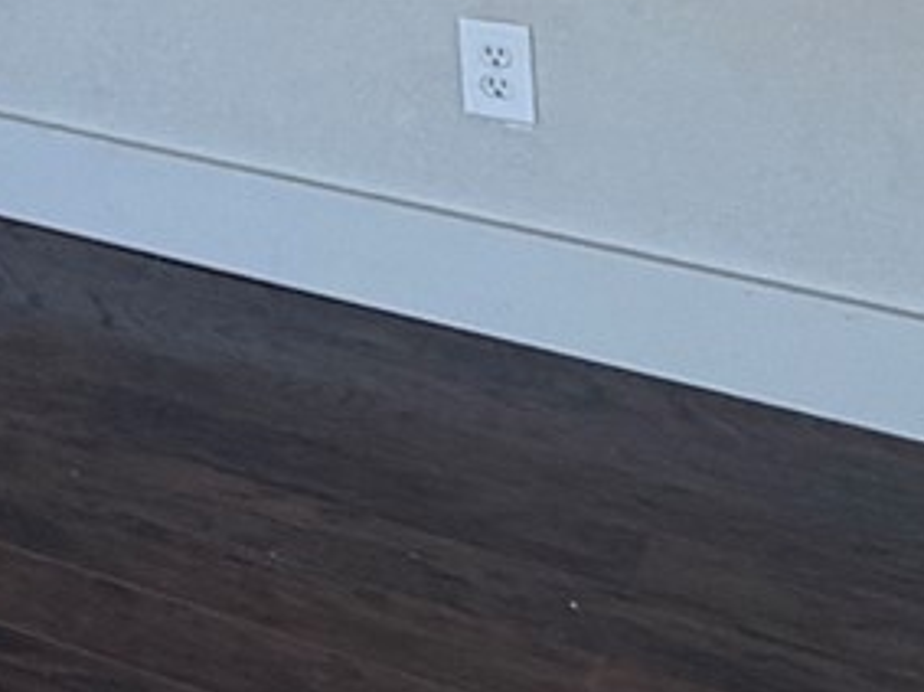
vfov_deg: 12.7
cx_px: -1087
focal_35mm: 95
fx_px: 2535
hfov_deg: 15.2
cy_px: -868
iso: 64
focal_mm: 2.22
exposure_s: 1/121
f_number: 2.2
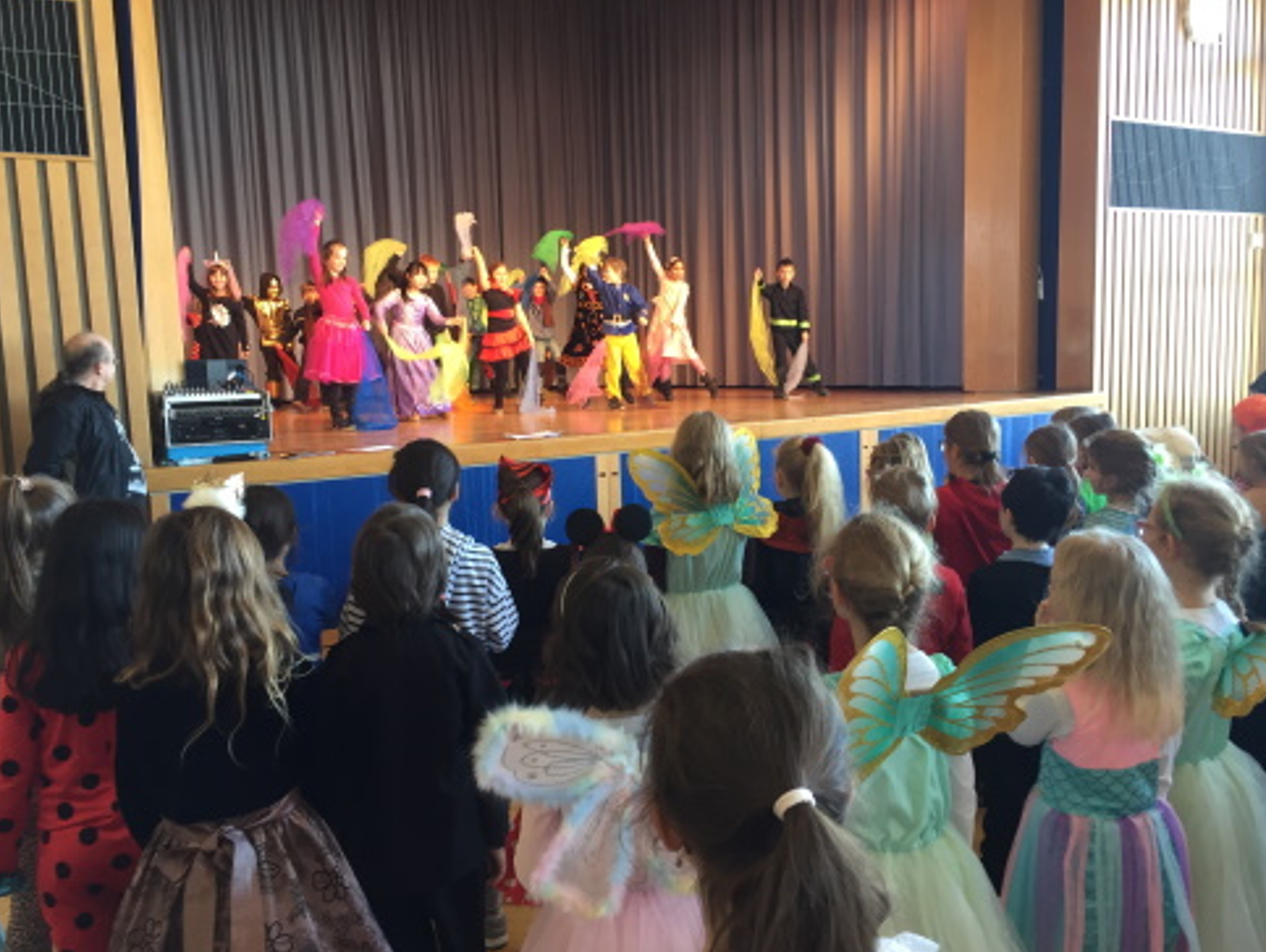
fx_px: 1098
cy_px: 481
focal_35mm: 30
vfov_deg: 46.9
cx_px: 629
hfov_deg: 59.9
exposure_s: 1/33
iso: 80
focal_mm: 4.15
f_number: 2.2
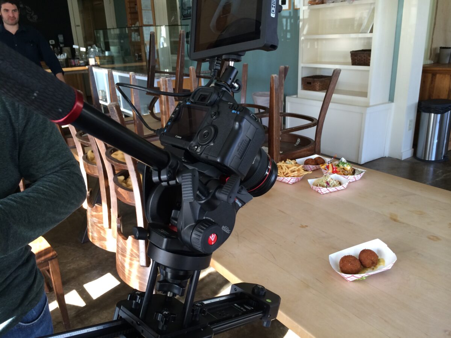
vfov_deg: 46.8
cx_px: 226
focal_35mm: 30
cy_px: 169
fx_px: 391
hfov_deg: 60.0
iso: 40
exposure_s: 1/30
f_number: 2.2
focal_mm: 4.12
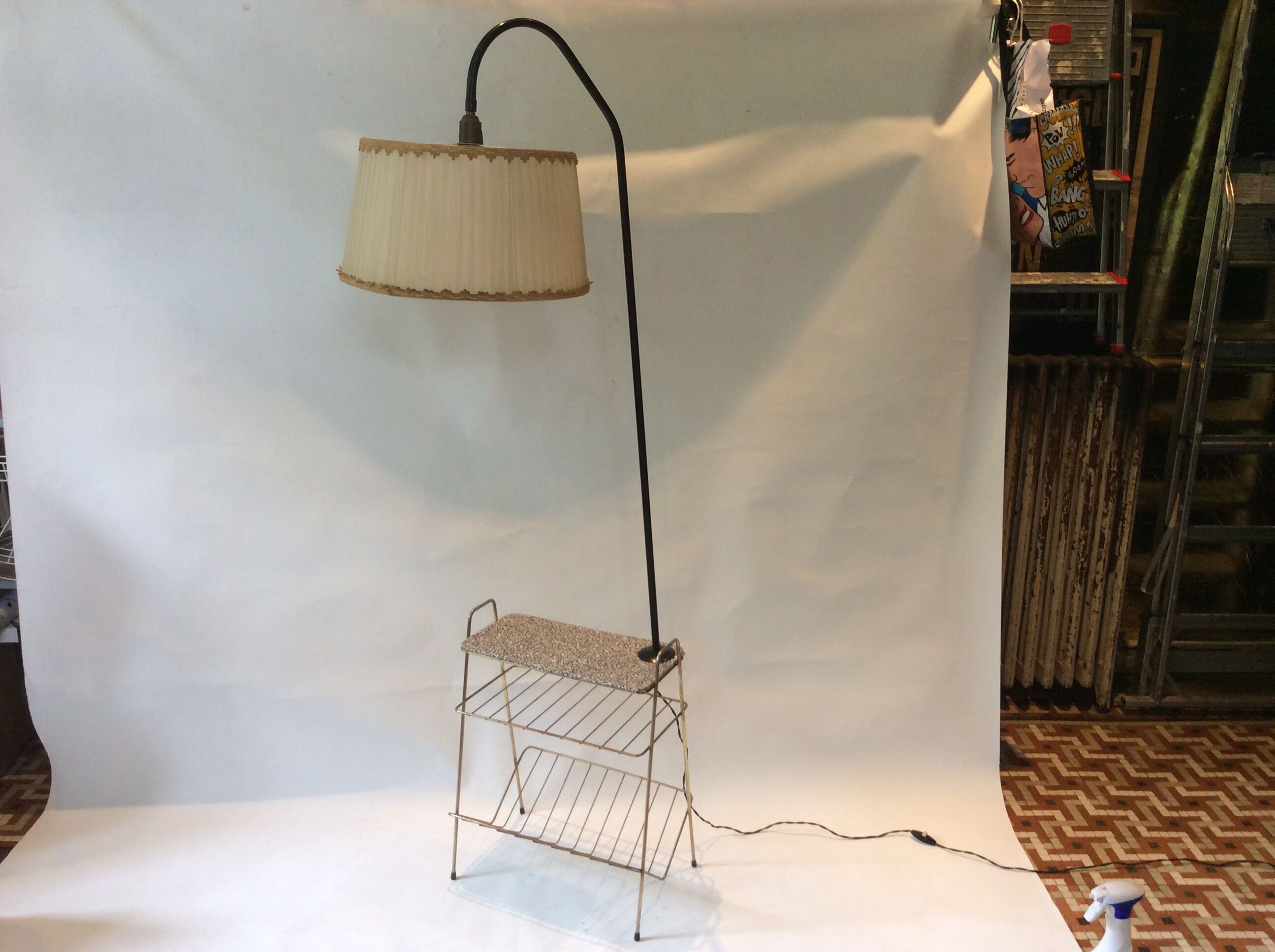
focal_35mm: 32
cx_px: 638
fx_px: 1177
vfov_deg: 44.1
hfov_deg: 56.9
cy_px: 476
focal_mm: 3.3
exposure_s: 1/25
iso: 64
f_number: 2.4
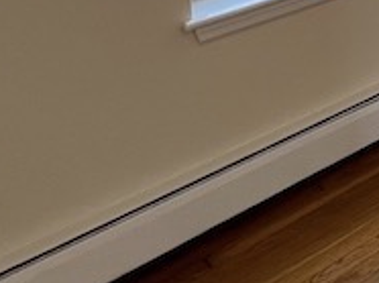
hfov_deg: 22.4
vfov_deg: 19.5
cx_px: 662
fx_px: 612
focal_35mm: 56
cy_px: -226
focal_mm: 1.57
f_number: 1.8
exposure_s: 1/120
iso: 50
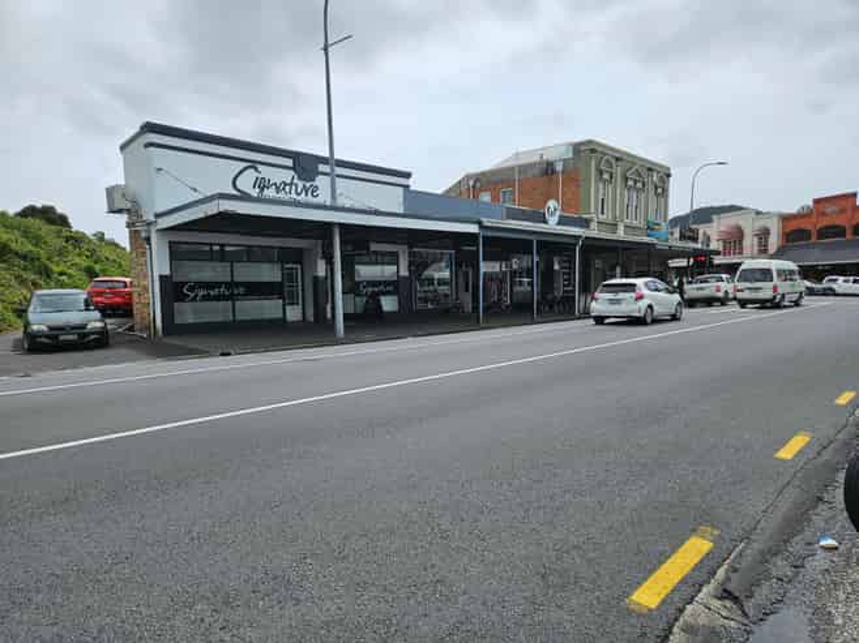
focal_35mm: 23
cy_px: 322
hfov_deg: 73.9
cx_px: 430
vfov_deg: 58.8
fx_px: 571
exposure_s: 1/3512
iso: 25
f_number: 1.8
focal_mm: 5.4
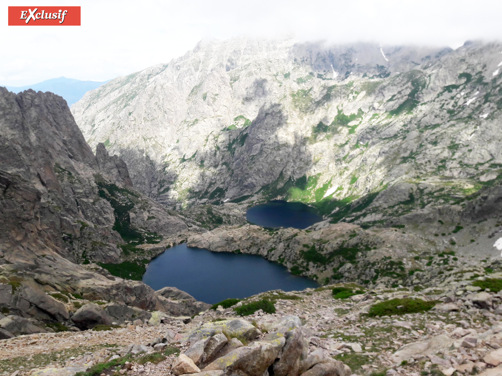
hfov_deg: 63.4
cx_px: 251
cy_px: 188
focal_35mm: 28
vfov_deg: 49.7
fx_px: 406
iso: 40
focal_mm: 3.7
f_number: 1.9
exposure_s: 1/1091
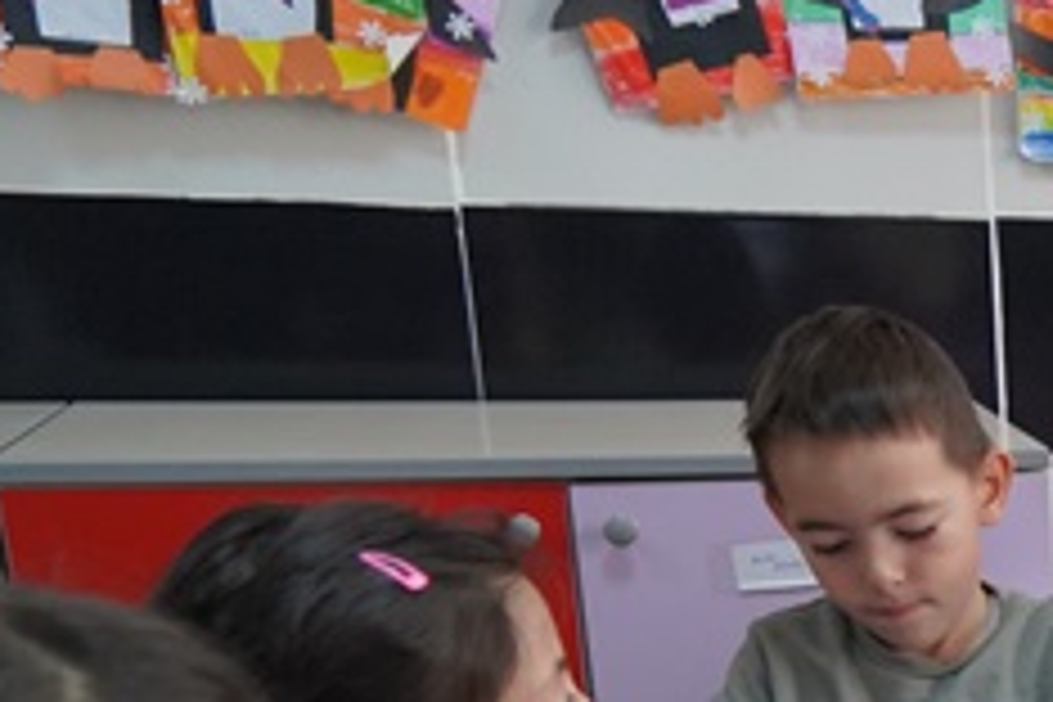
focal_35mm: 82
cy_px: 970
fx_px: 2398
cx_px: 1791
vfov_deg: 15.6
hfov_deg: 19.6
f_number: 4
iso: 2000
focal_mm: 24
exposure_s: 1/160
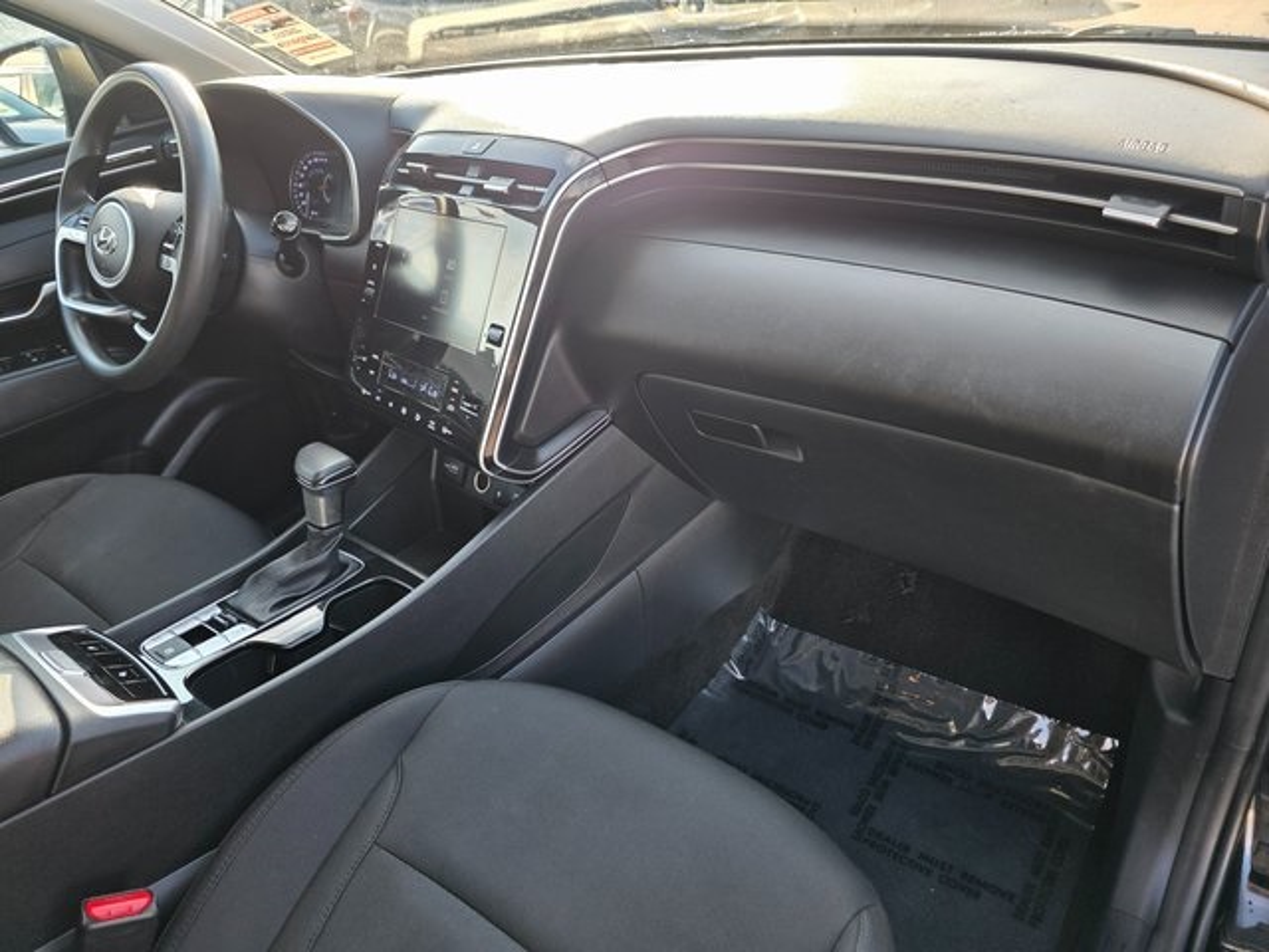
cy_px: 476
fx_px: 843
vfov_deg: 58.9
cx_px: 634
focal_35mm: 23
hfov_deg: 73.9
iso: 64
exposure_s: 1/180
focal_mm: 6.3
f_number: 1.7
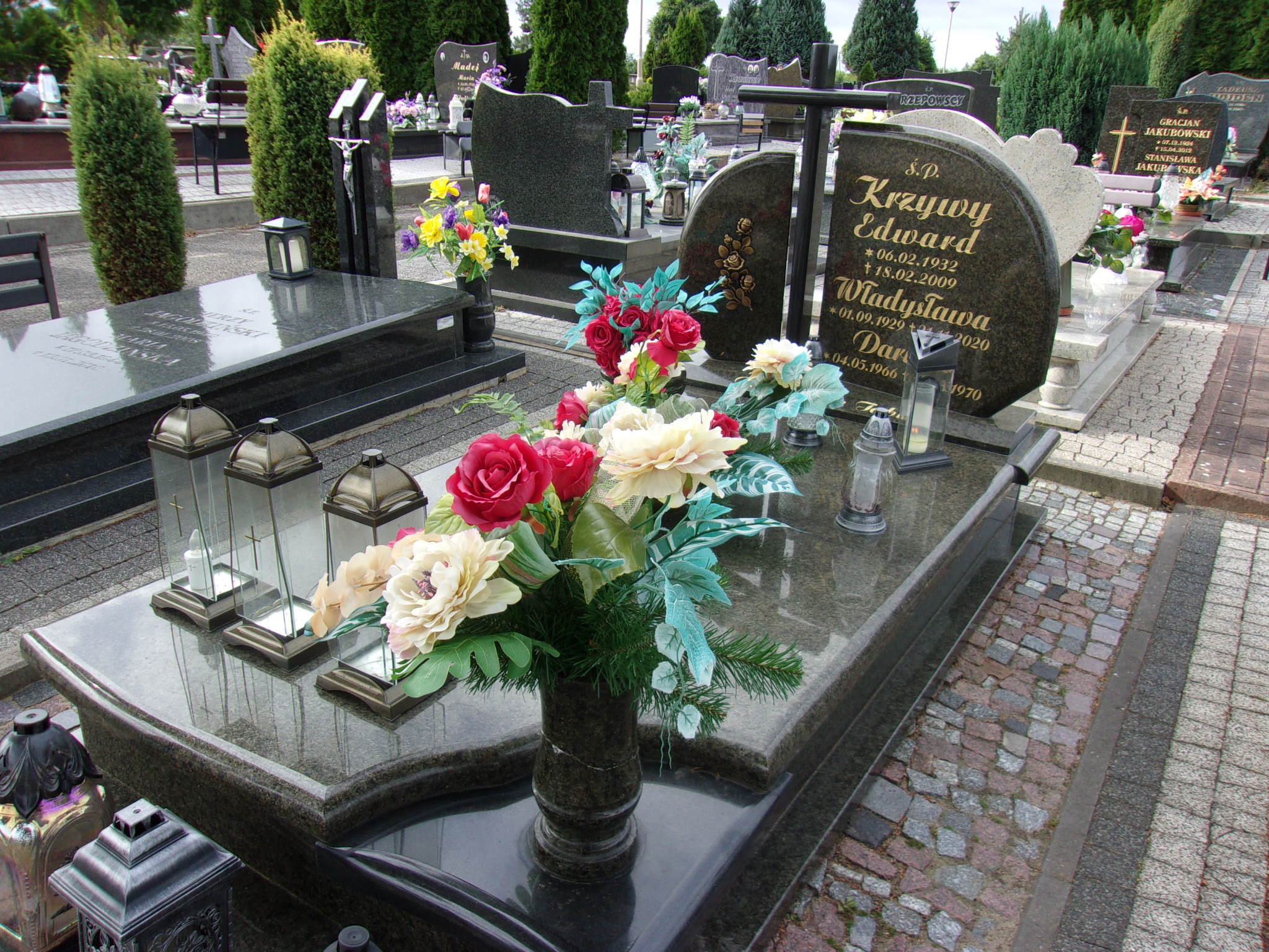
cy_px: 476
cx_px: 634
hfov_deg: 65.3
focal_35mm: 27
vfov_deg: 51.4
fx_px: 990
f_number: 3
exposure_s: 1/340
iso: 80
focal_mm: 4.9
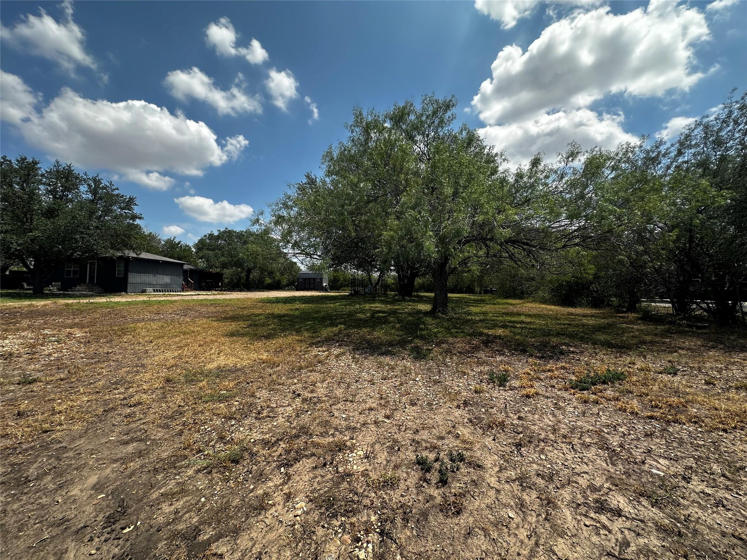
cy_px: 280
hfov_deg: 102.1
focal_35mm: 14
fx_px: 302
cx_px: 374
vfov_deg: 85.7
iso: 40
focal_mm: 2.22
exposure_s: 1/1416
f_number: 2.2
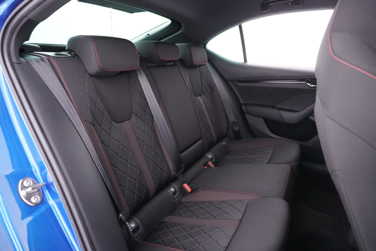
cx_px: 188
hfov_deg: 73.7
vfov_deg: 53.1
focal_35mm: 24
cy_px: 126
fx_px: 251
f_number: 3.5
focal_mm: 16
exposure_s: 1/30
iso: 6400
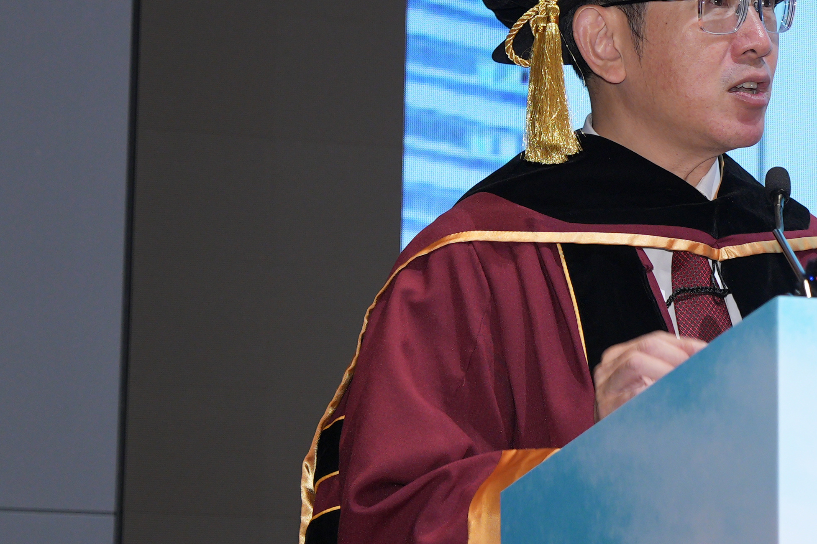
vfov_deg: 7.5
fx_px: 4175
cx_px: 901
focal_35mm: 184
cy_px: 278
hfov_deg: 11.0
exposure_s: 1/100
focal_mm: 52
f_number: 2.8
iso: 500
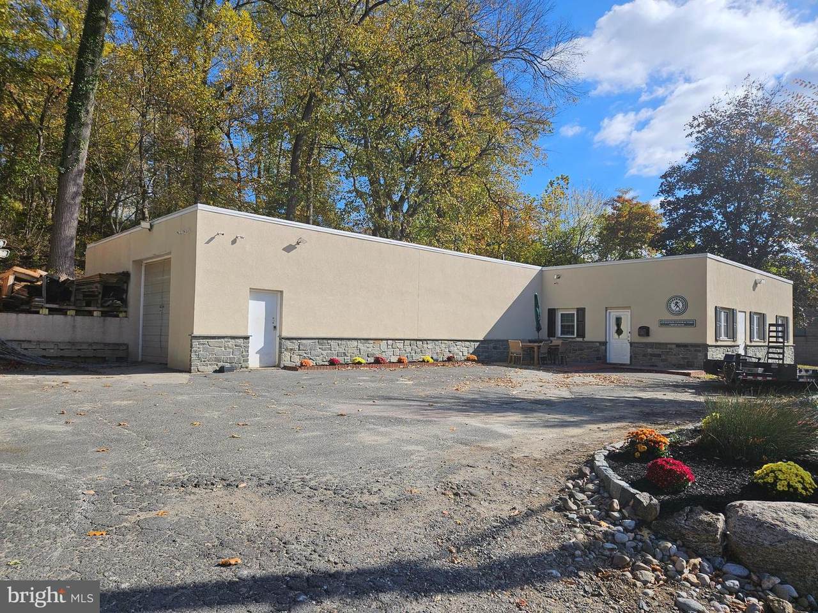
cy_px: 306
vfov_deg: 58.9
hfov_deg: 73.9
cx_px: 409
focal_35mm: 23
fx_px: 544
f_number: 1.8
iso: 25
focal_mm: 5.4
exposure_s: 1/2094
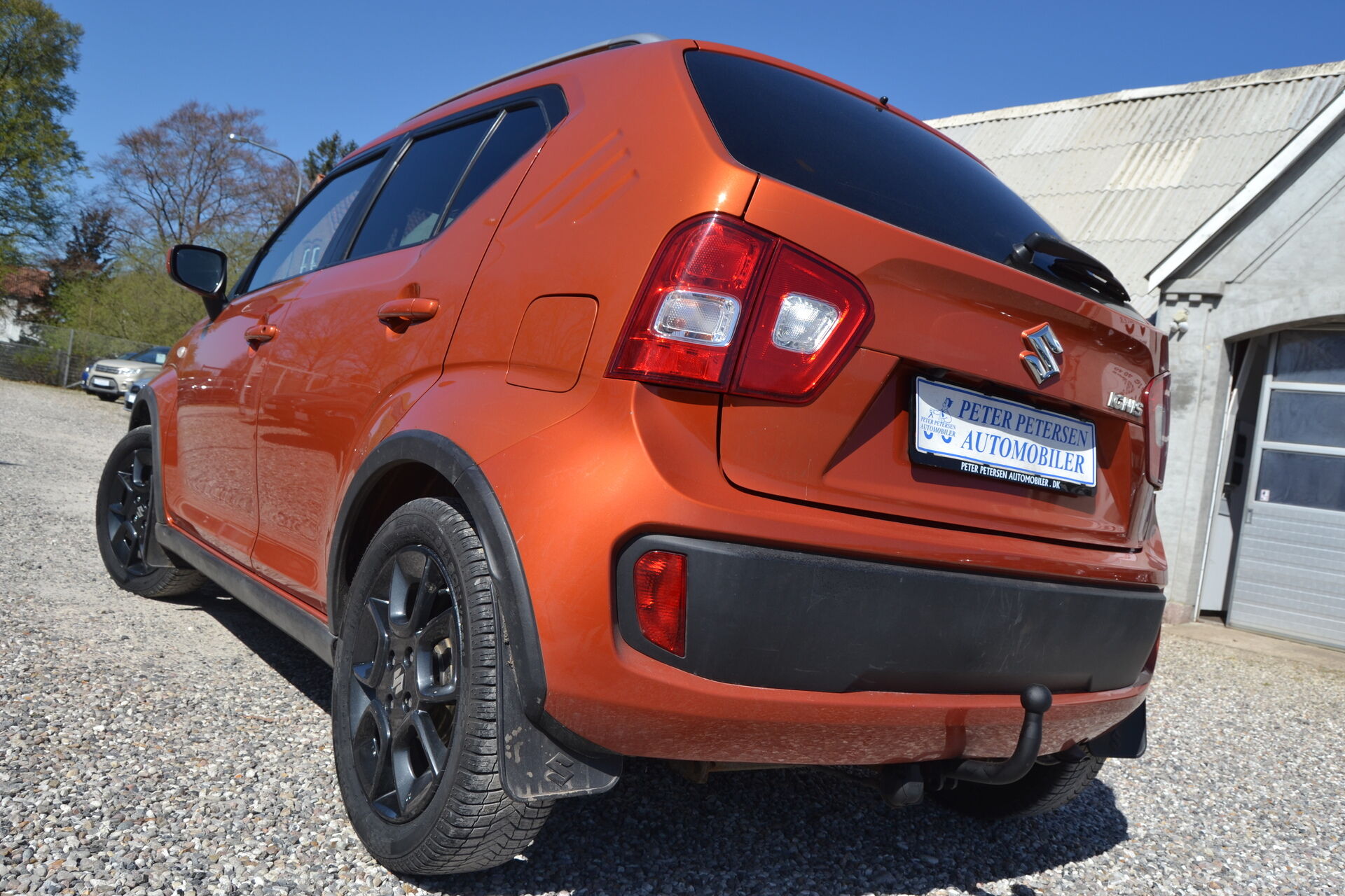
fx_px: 1009
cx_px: 672
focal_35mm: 27
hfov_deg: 67.4
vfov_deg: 47.9
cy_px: 448
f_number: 9
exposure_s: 1/320
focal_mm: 18
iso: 100
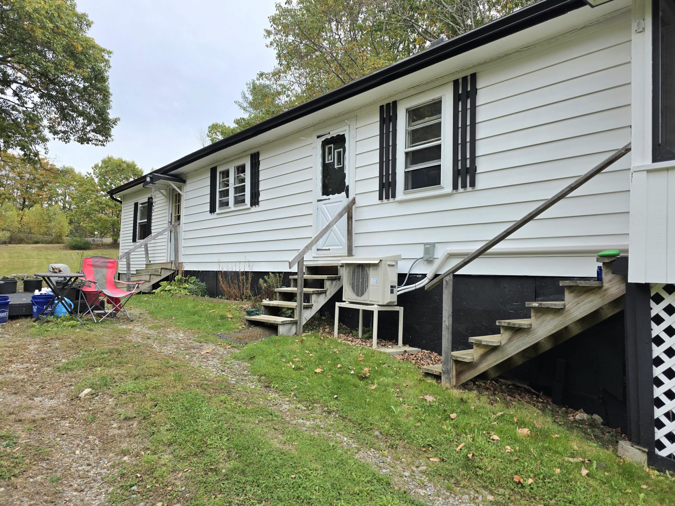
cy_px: 253
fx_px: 448
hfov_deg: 73.9
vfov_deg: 58.9
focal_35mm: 23
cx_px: 338
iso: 80
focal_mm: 6.3
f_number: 1.7
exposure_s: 1/1429
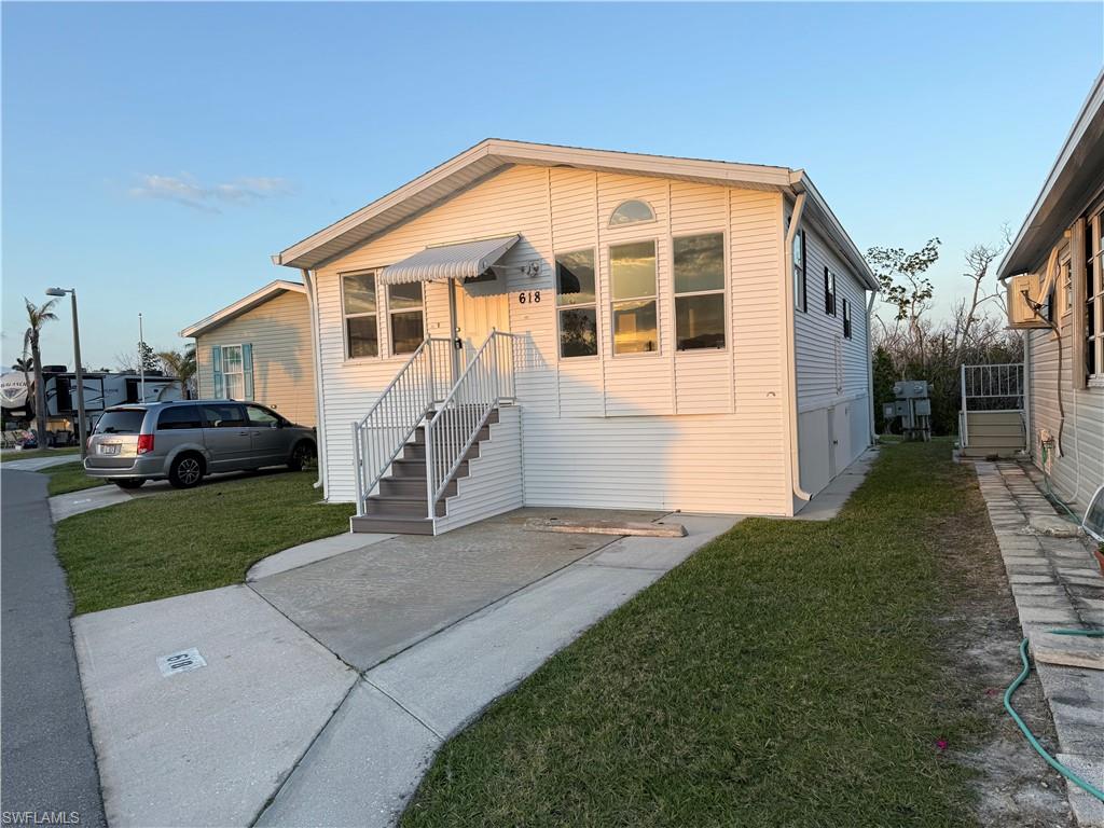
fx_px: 765
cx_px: 552
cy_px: 414
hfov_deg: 71.6
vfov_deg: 56.8
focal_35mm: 24
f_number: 1.78
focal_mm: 6.76
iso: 80
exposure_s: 1/1046
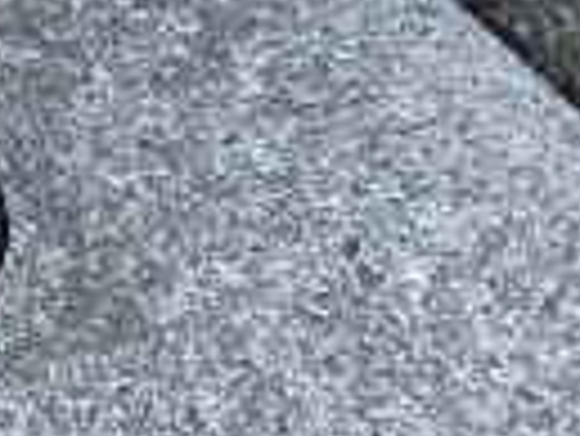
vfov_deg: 10.4
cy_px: -184
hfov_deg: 12.5
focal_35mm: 139
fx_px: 2331
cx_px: -571
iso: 50
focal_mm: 3.99
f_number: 1.8
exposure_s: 1/121
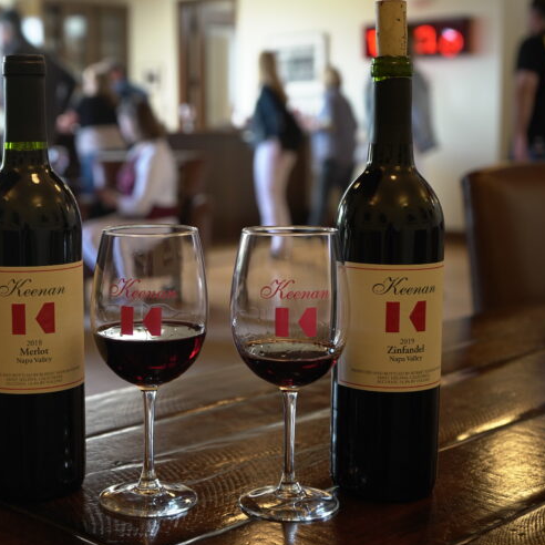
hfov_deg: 29.9
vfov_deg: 30.0
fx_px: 1015
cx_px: 187
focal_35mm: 57
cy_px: 266
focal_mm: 43
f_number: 5
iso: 1000
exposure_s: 1/50
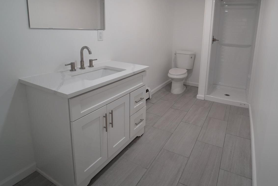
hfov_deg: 82.6
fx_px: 155
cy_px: 61
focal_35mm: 20
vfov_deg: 60.4
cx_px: 171
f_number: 4
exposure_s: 1/160
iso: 640
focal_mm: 14
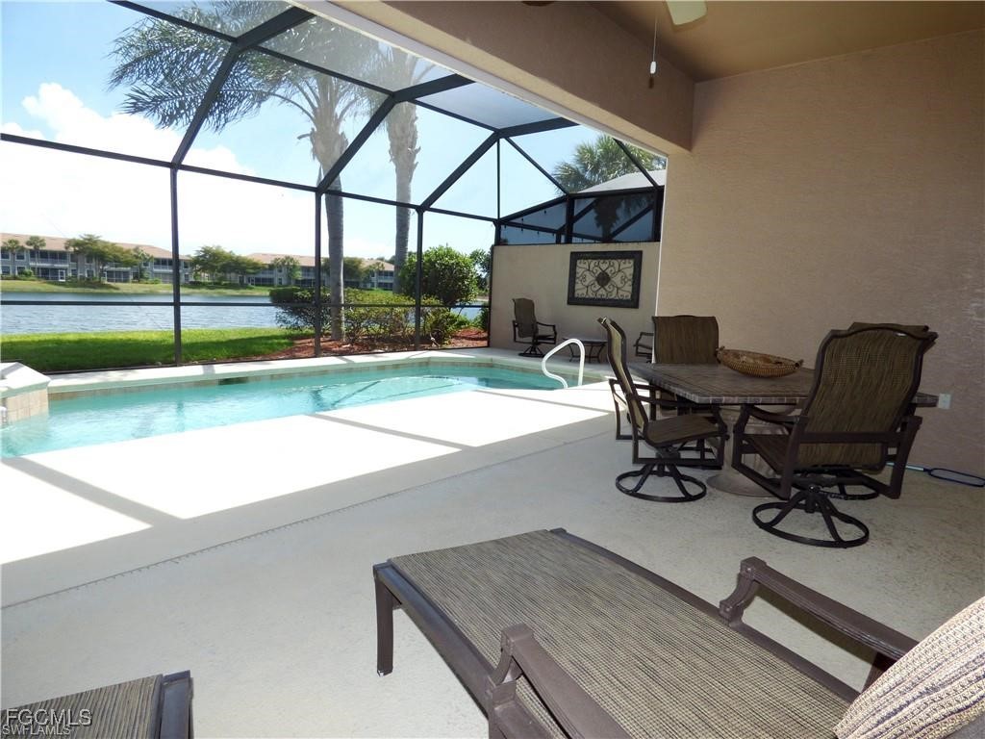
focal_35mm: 20
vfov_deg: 66.0
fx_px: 569
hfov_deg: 81.7
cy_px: 370
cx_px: 492
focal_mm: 3.58
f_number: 3.5
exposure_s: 1/400
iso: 100
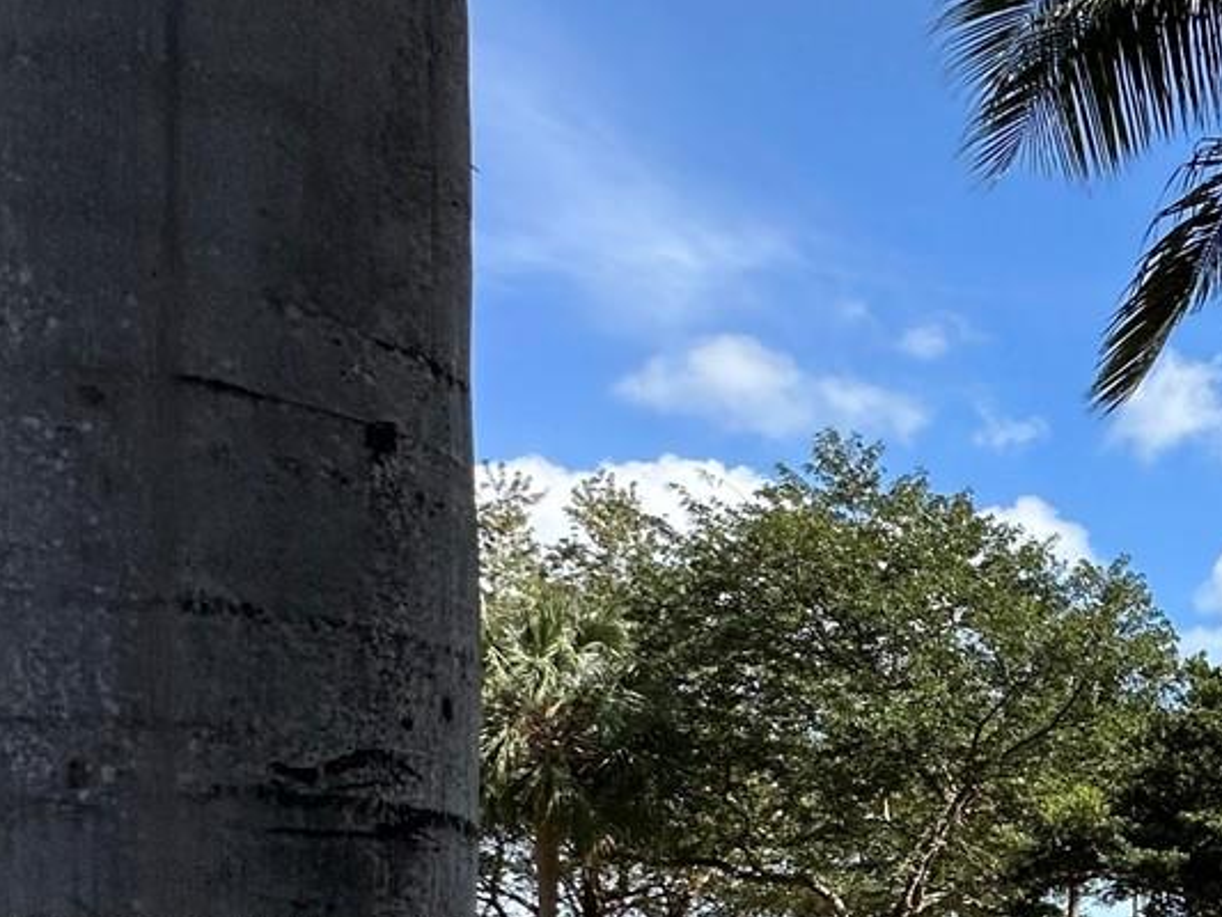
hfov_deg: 29.4
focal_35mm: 42
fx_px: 1483
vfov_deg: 31.4
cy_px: 951
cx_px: 1788
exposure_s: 1/1855
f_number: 2.2
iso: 50
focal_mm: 2.22
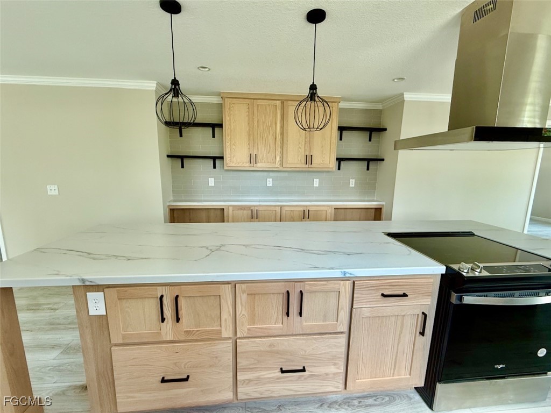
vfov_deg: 85.7
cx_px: 276
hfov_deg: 102.1
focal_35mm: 14
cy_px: 206
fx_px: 223
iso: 125
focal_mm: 2.22
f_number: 2.2
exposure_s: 1/99
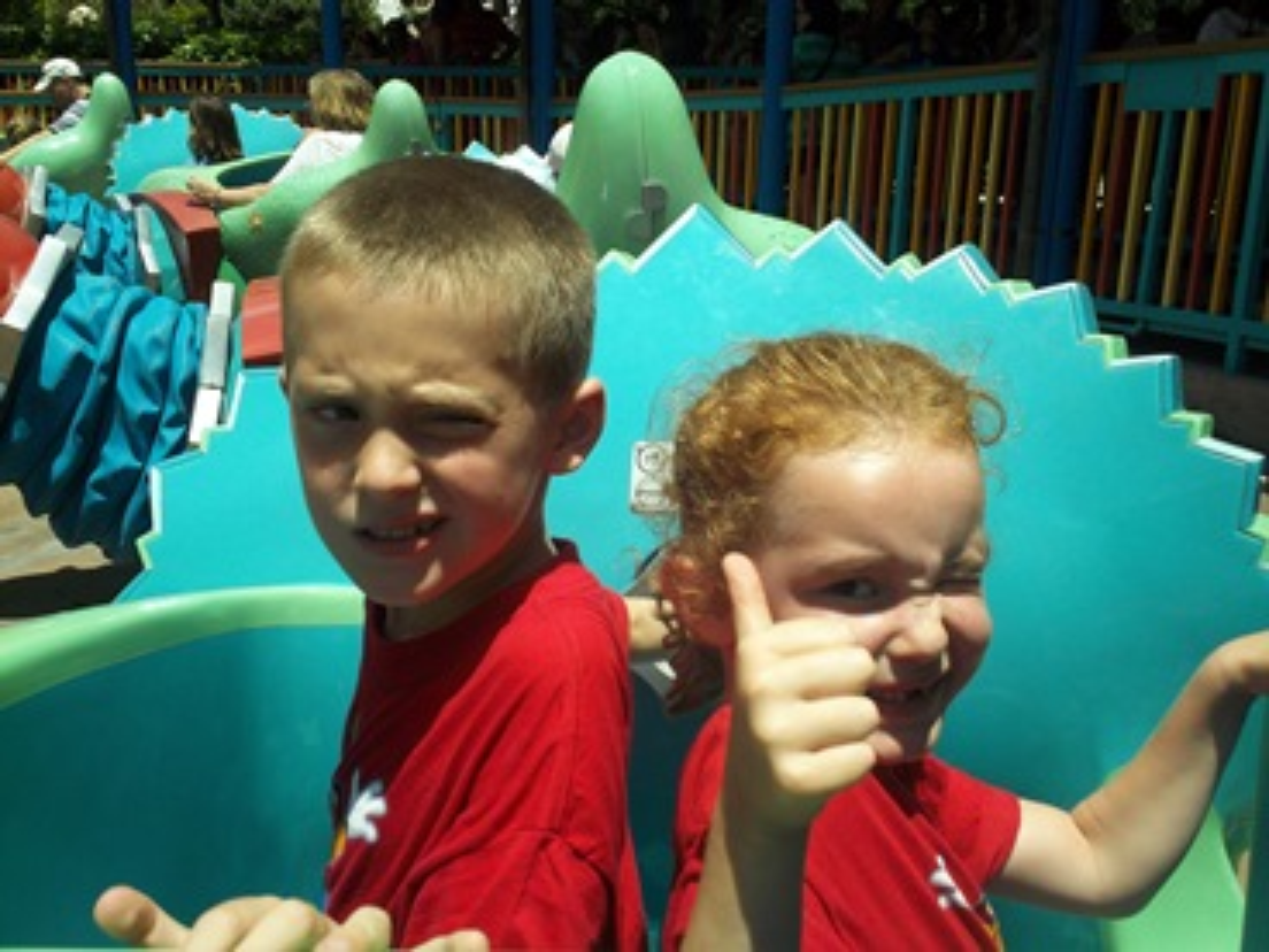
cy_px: 476
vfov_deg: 37.7
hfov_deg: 49.0
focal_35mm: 38
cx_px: 634
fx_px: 1393
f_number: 4.5
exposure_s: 1/640
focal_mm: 6.3
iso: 80
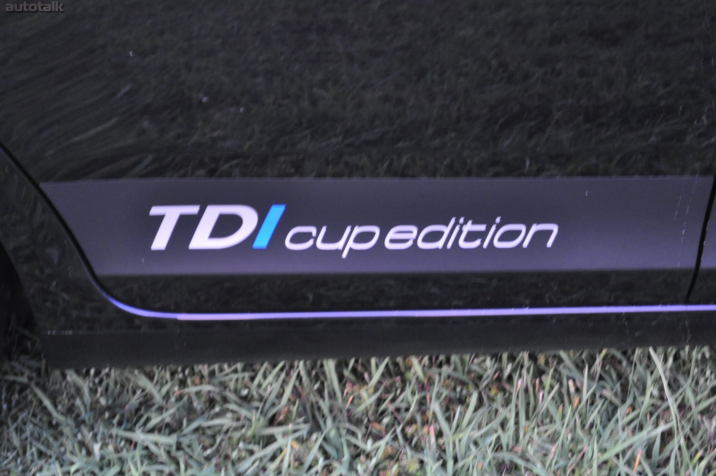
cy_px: 238
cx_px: 358
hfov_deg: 24.6
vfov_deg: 16.5
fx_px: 1639
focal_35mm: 82
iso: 1600
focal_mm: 55
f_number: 5.6
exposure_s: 1/1.6
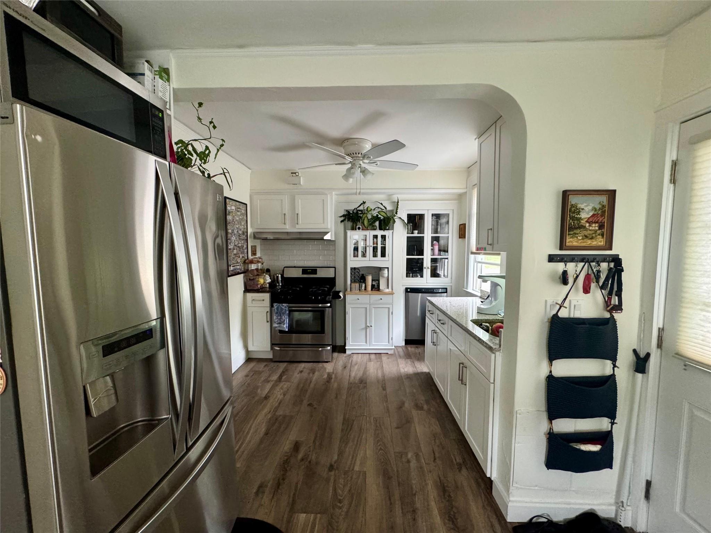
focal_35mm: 14
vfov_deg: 85.7
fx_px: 288
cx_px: 356
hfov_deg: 102.1
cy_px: 266
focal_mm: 2.22
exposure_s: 1/60
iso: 500
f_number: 2.2
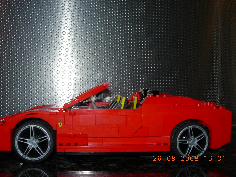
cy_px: 88
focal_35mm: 38
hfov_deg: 49.0
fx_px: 259
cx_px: 118
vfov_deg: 37.7
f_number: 4.8
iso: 79
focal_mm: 7.8
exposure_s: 1/64
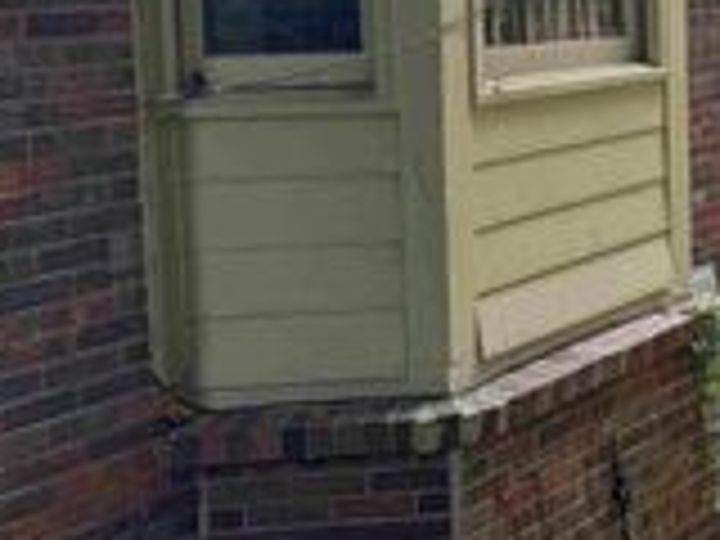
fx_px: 1560
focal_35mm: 75
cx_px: 1094
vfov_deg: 19.2
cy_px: 38
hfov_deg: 21.6
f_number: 1.78
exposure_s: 1/506
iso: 80
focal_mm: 6.76
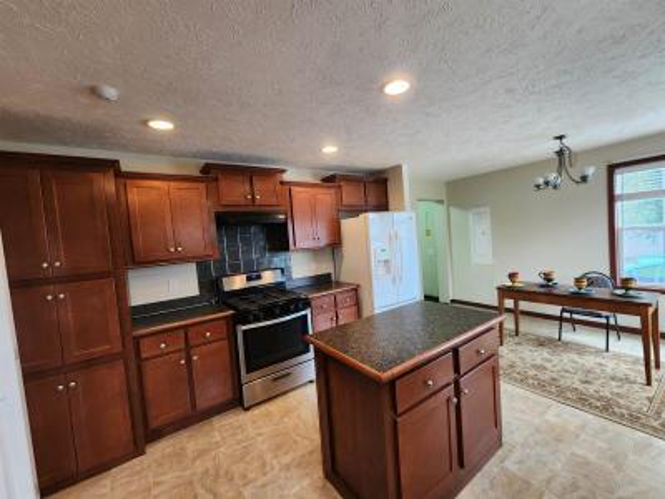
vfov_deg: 89.9
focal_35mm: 13
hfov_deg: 106.2
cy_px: 250
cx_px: 332
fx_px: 250
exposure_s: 1/40
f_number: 2.2
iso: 320
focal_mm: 2.2
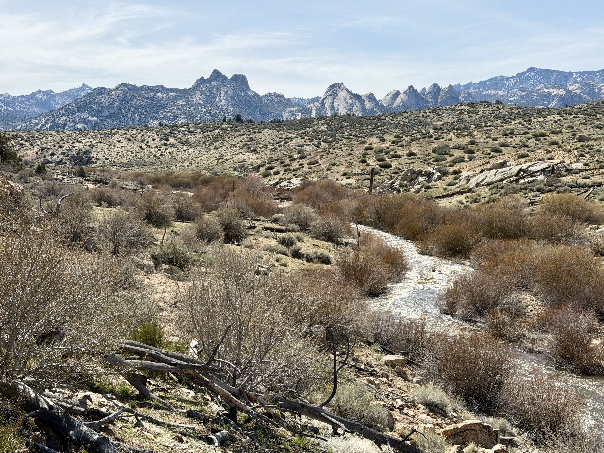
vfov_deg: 30.3
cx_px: 302
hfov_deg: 39.7
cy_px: 226
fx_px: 838
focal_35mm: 48
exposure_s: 1/5587
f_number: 1.78
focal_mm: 6.76
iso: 80
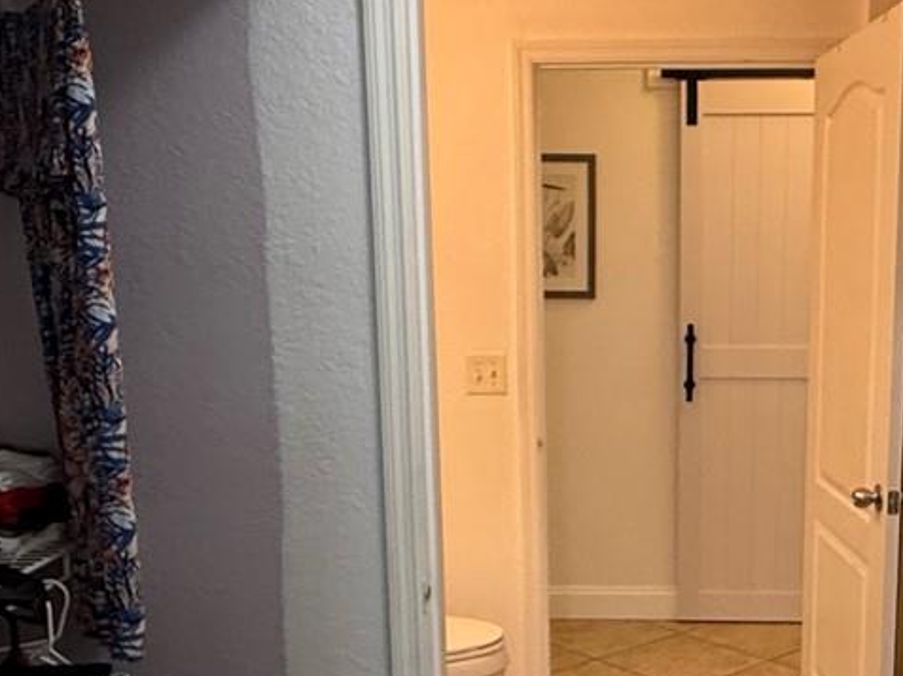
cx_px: 638
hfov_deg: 39.7
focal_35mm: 47
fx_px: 1225
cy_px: 492
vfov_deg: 30.4
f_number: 2.2
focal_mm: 2.22
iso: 320
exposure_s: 1/120
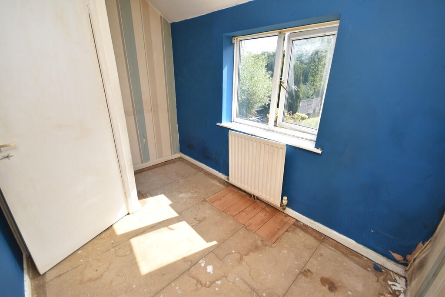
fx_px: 185
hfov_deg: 100.4
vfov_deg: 77.3
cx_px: 222
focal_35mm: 15
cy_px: 148
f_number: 5
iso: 200
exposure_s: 1/200
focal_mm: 10
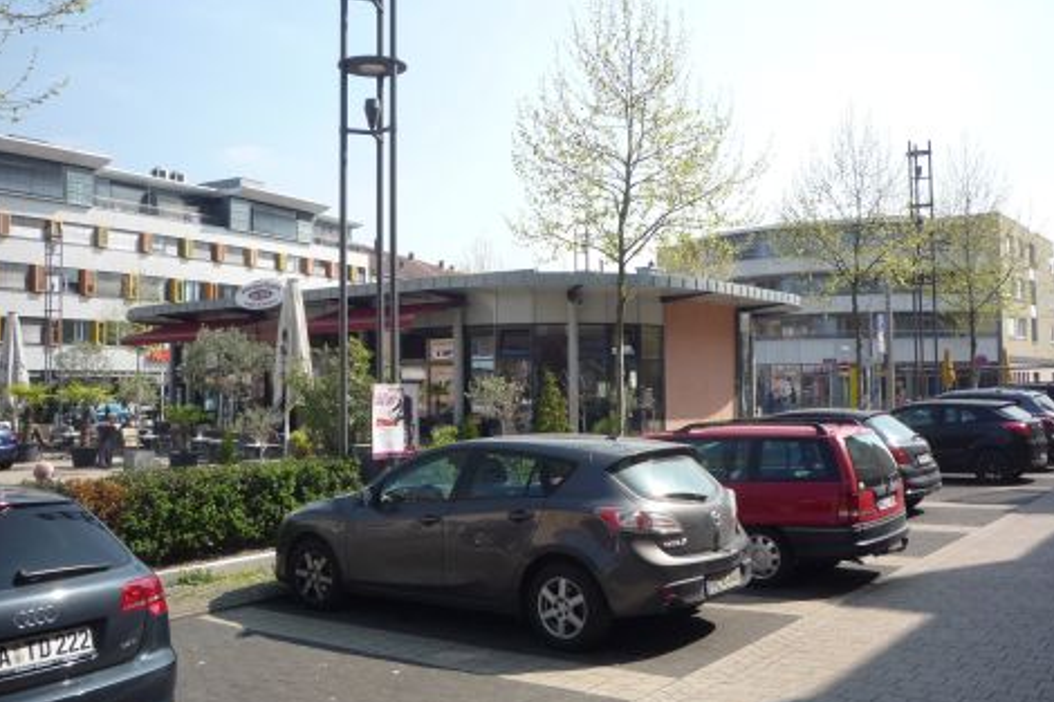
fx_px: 995
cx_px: 529
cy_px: 350
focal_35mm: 34
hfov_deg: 55.8
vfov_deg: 38.9
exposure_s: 1/400
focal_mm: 5.2
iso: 100
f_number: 4
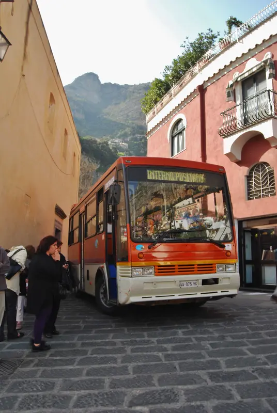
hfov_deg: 48.1
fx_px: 311
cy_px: 206
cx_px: 138
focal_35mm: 27
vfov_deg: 67.3
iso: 400
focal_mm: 18
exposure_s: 1/13
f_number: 22
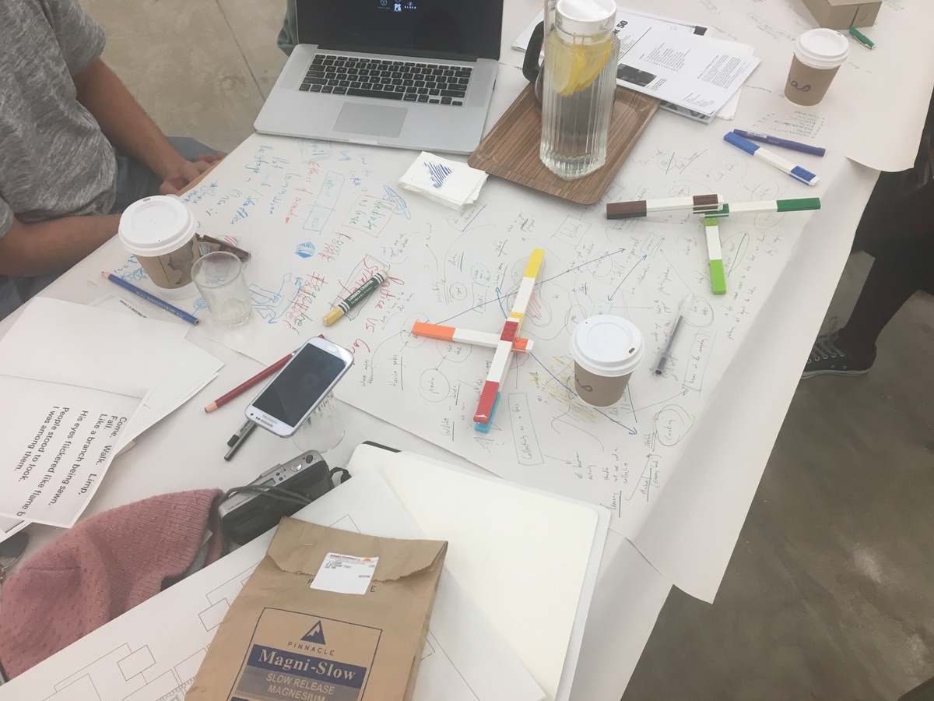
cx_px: 467
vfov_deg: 48.2
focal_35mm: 29
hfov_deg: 61.7
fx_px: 782
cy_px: 350
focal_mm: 4.15
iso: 40
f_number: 2.2
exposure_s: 1/33
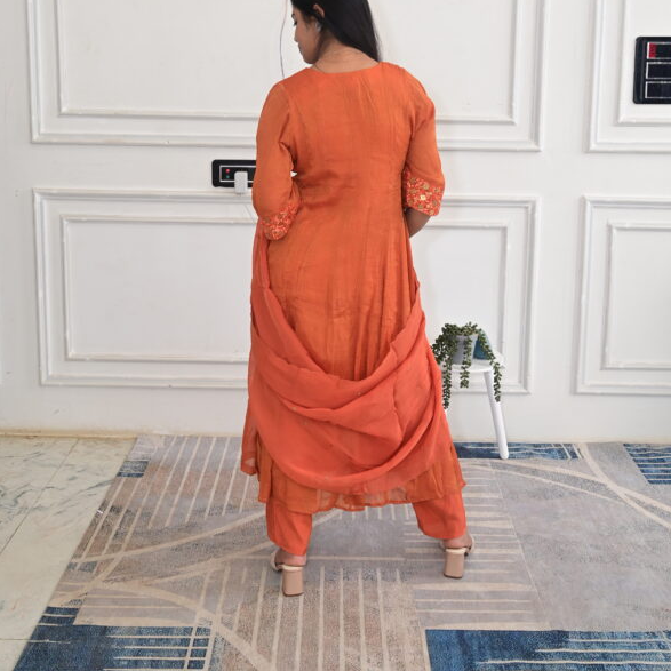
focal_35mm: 43
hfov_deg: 39.2
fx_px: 943
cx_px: 338
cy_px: 189
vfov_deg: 38.4
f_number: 6.3
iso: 800
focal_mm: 33
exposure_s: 1/250
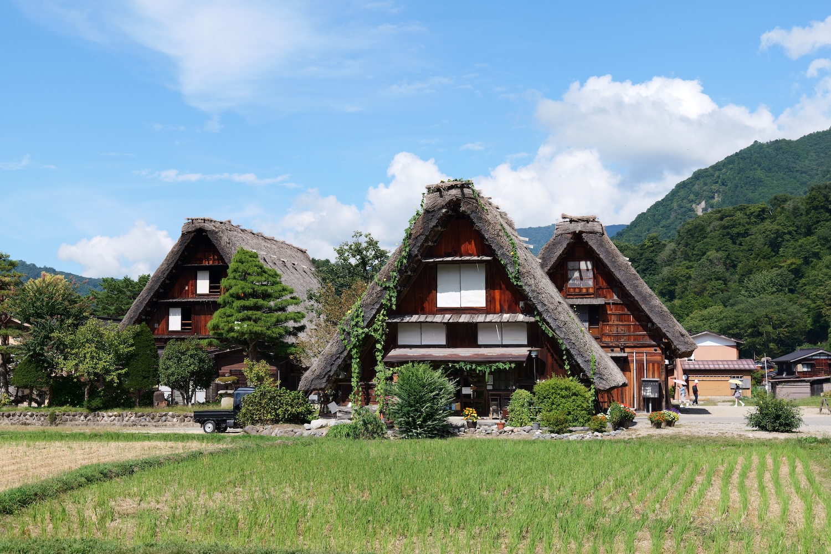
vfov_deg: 27.5
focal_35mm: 49
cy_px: 277
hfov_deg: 40.3
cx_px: 416
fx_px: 1131
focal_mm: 49
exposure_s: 1/500
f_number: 5.3
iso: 100
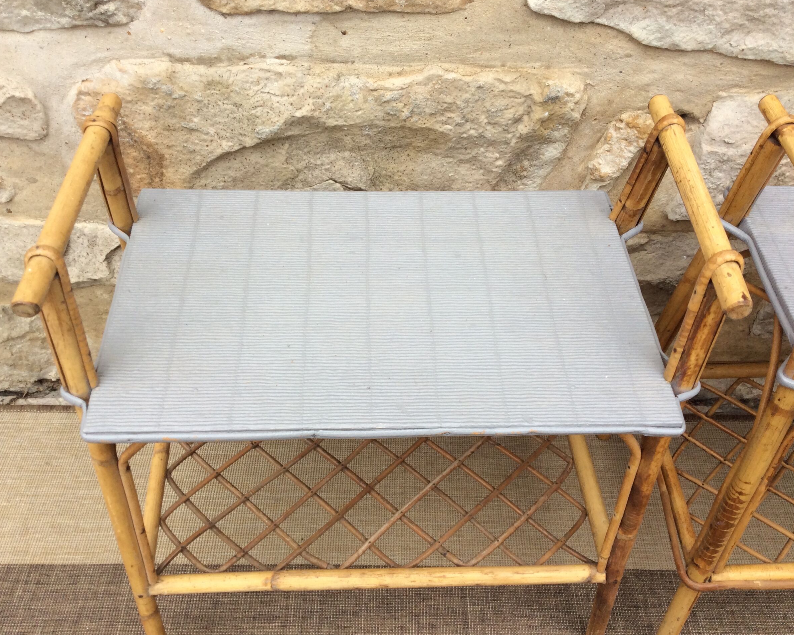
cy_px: 314
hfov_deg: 52.8
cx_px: 392
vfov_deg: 43.4
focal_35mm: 34
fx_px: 799
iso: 32
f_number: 2.4
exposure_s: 1/120
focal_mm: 3.3
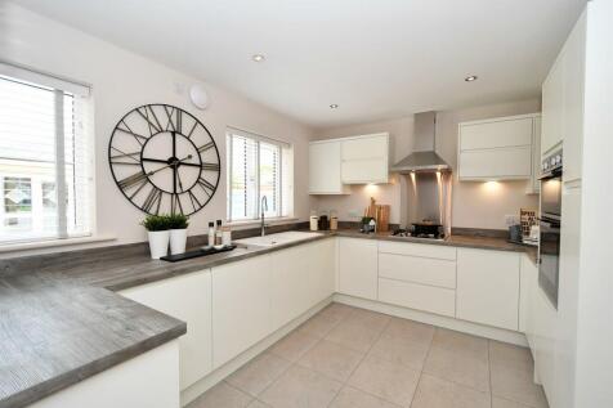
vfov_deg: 77.3
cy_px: 204
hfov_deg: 100.4
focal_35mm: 15
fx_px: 255
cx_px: 306
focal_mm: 10
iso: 100
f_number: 4
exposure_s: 1/60
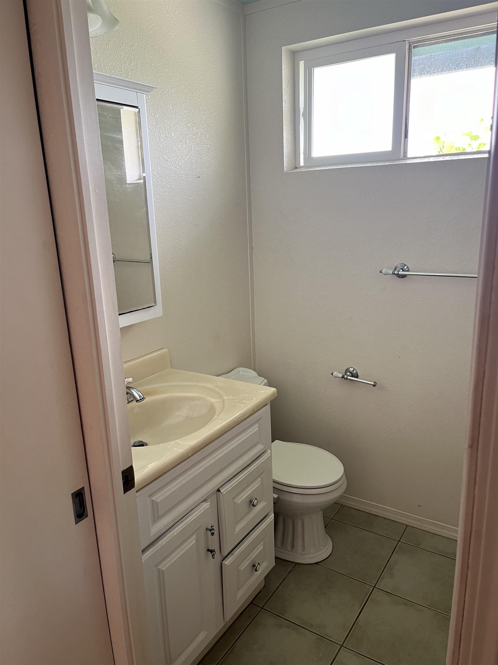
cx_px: 249
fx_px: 499
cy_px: 332
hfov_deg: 53.1
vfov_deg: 67.3
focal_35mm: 26
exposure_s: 1/60
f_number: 1.6
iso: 200
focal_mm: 5.1
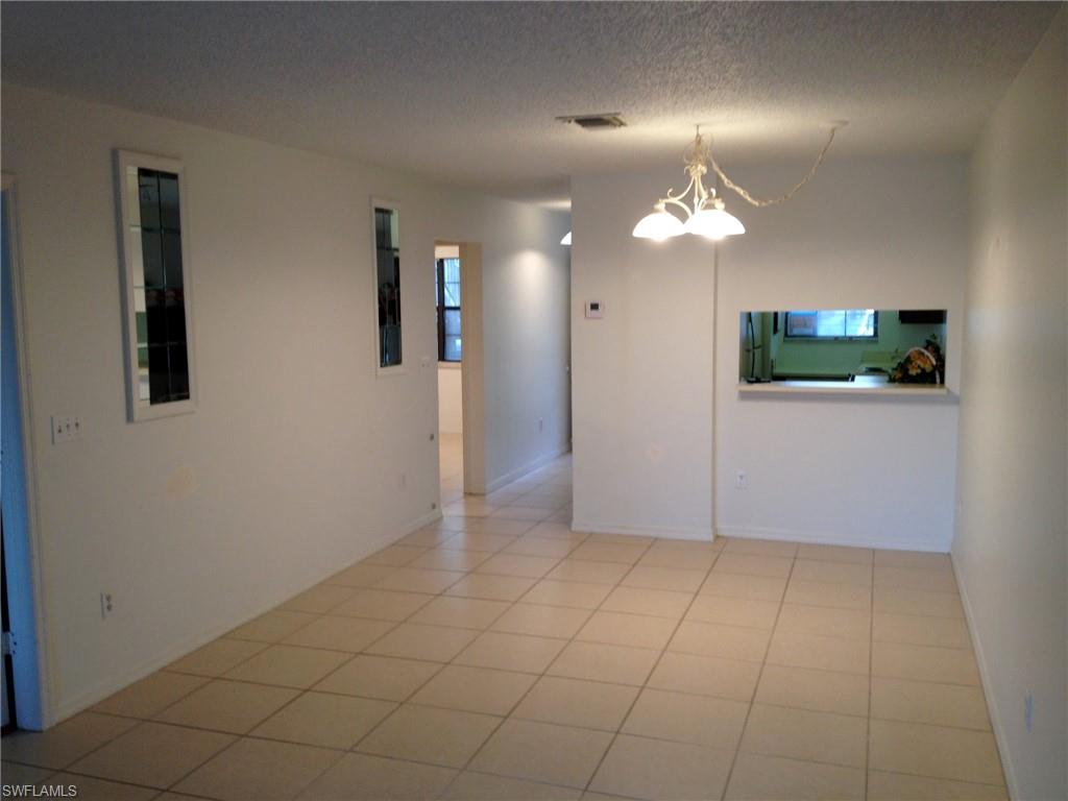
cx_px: 534
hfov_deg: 52.6
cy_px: 400
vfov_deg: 40.7
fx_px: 1080
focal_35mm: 35
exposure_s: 1/20
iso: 64
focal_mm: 4.28
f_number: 2.4
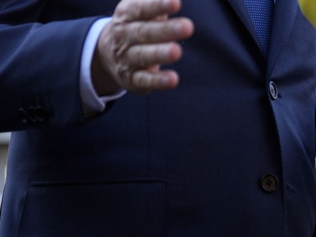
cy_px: -103
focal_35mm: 137
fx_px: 1251
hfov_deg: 14.4
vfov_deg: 10.5
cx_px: 223
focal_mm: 43
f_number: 2.8
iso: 250
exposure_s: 1/640
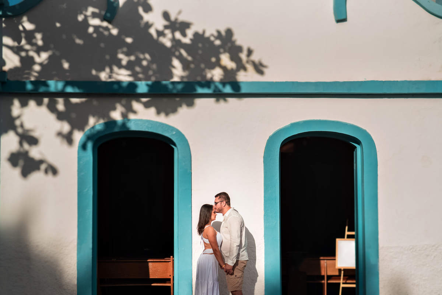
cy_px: 148
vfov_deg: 16.1
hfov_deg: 23.9
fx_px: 1044
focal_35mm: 85
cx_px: 221
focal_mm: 85
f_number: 4
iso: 250
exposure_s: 1/4000
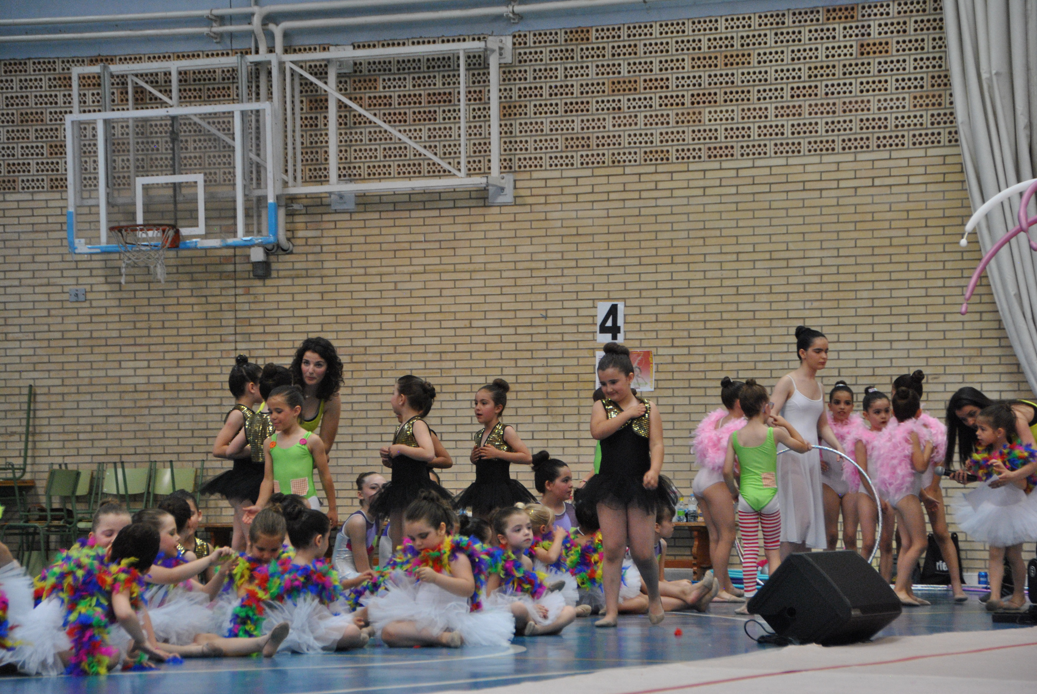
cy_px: 347
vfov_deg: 12.2
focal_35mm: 112
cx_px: 518
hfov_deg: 18.2
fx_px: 3244
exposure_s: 1/125
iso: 800
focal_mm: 75
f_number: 5.3
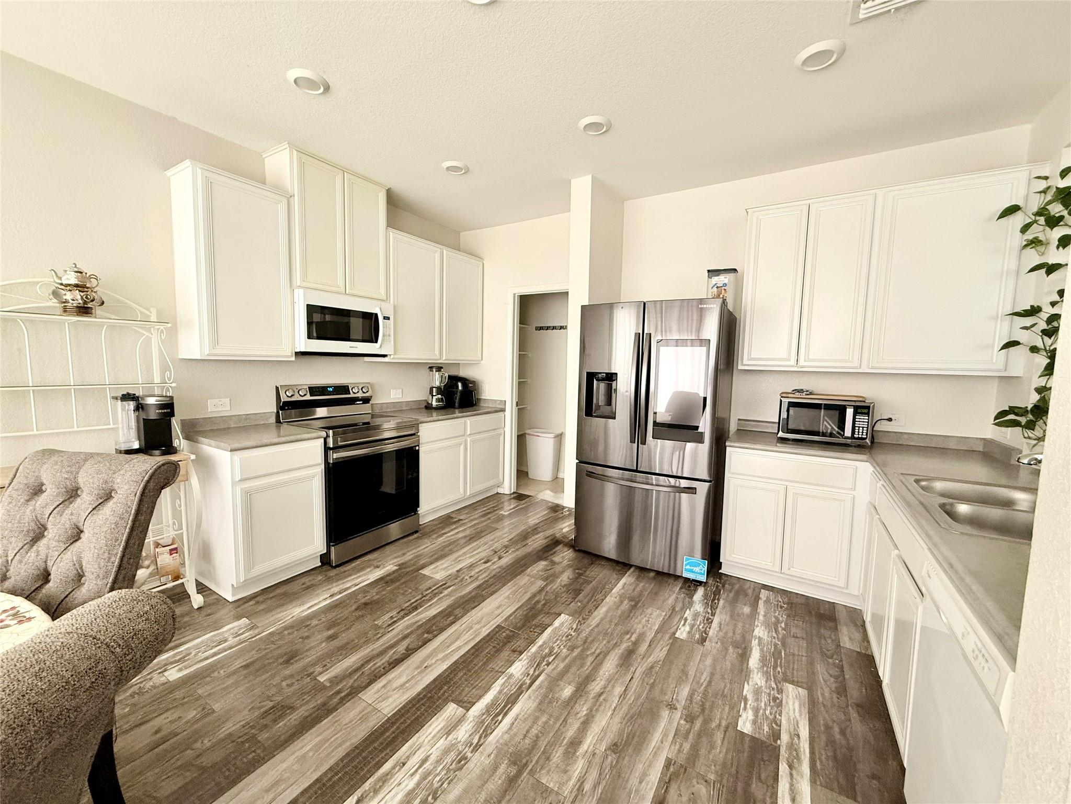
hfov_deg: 102.1
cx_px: 536
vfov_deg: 85.7
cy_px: 402
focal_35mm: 14
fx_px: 433
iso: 320
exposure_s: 1/60
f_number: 2.2
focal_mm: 2.22
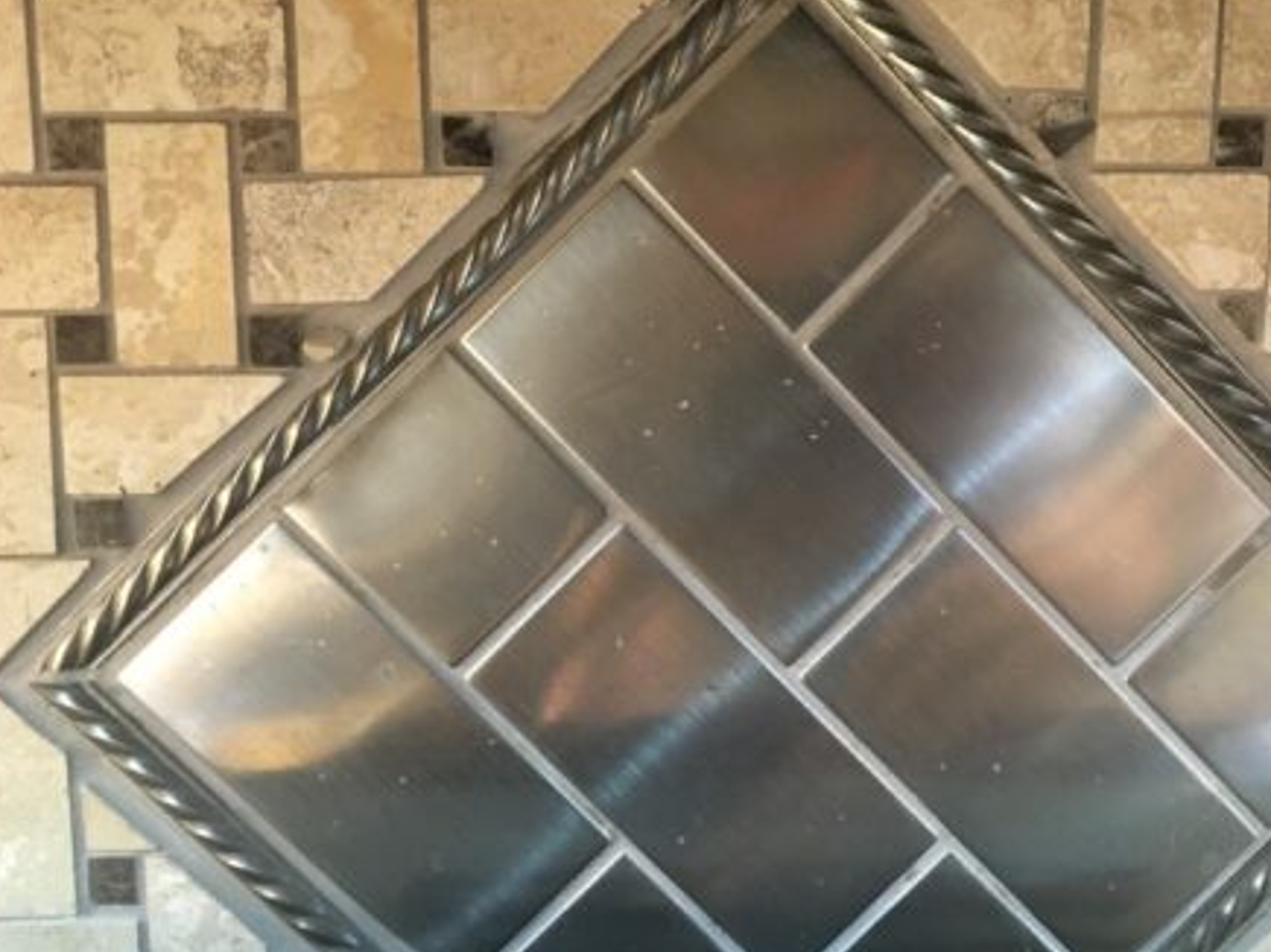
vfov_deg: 38.6
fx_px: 1358
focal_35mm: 37
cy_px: 494
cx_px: 770
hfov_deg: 49.8
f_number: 2.2
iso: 250
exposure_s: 1/15
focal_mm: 4.15
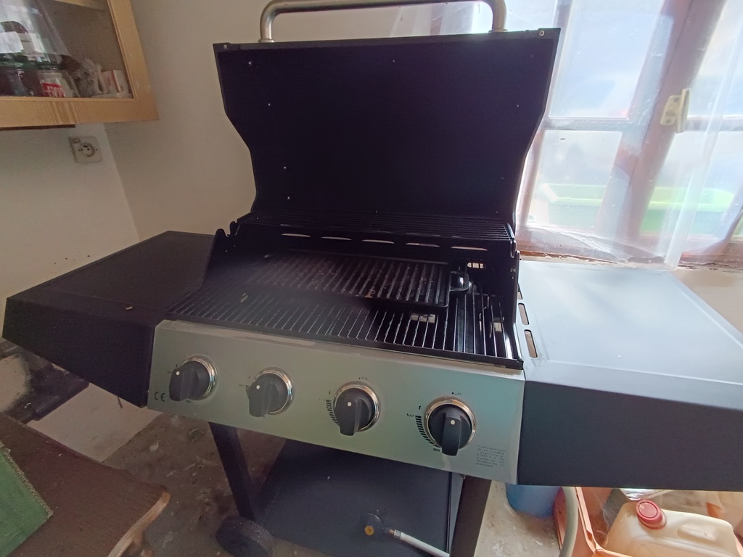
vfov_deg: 78.1
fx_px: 343
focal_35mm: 16
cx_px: 372
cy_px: 278
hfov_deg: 94.5
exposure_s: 1/100
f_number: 2.2
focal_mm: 1.66
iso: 231
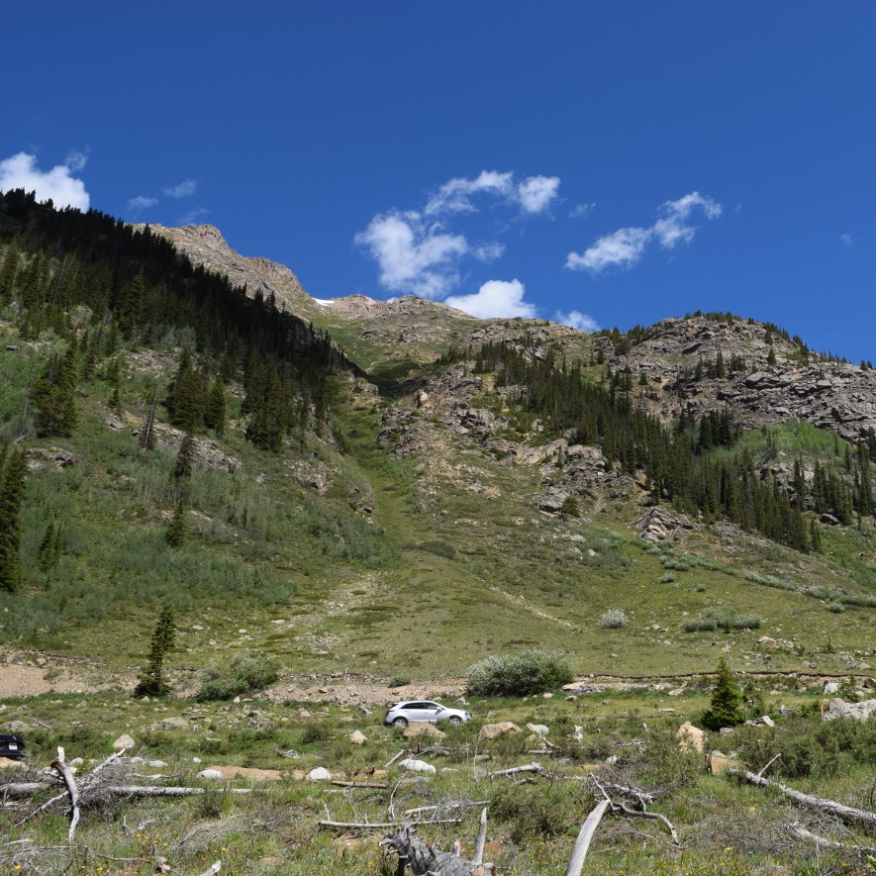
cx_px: 632
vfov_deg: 47.2
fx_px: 1002
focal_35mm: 35
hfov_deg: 45.9
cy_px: 441
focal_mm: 18
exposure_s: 1/320
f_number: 9
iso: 200
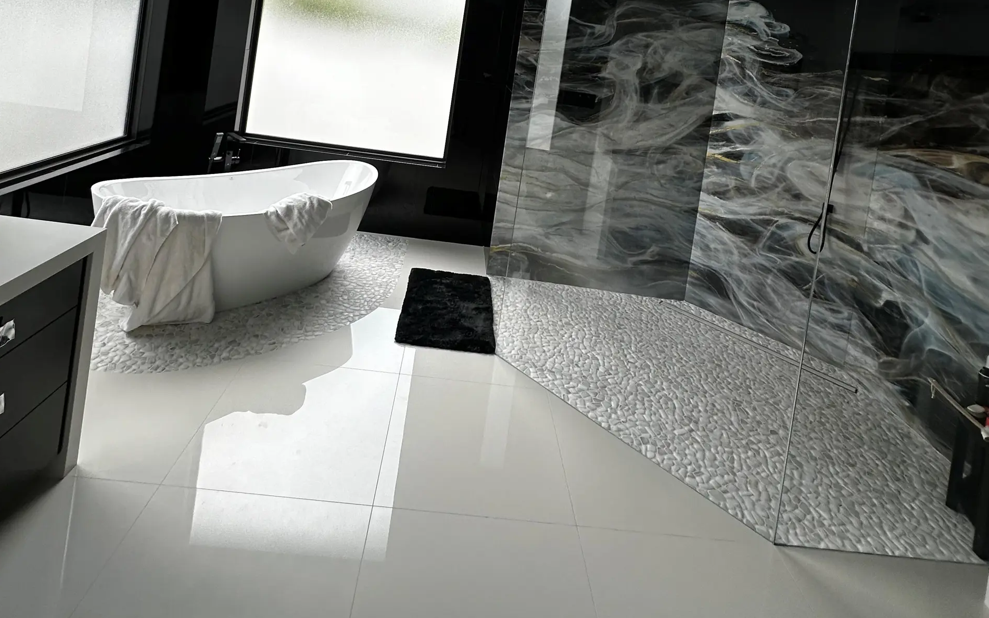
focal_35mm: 20
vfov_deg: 51.7
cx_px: 493
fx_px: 539
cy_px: 48
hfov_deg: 85.1
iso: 40
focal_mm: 2.22
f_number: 2.2
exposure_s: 1/140
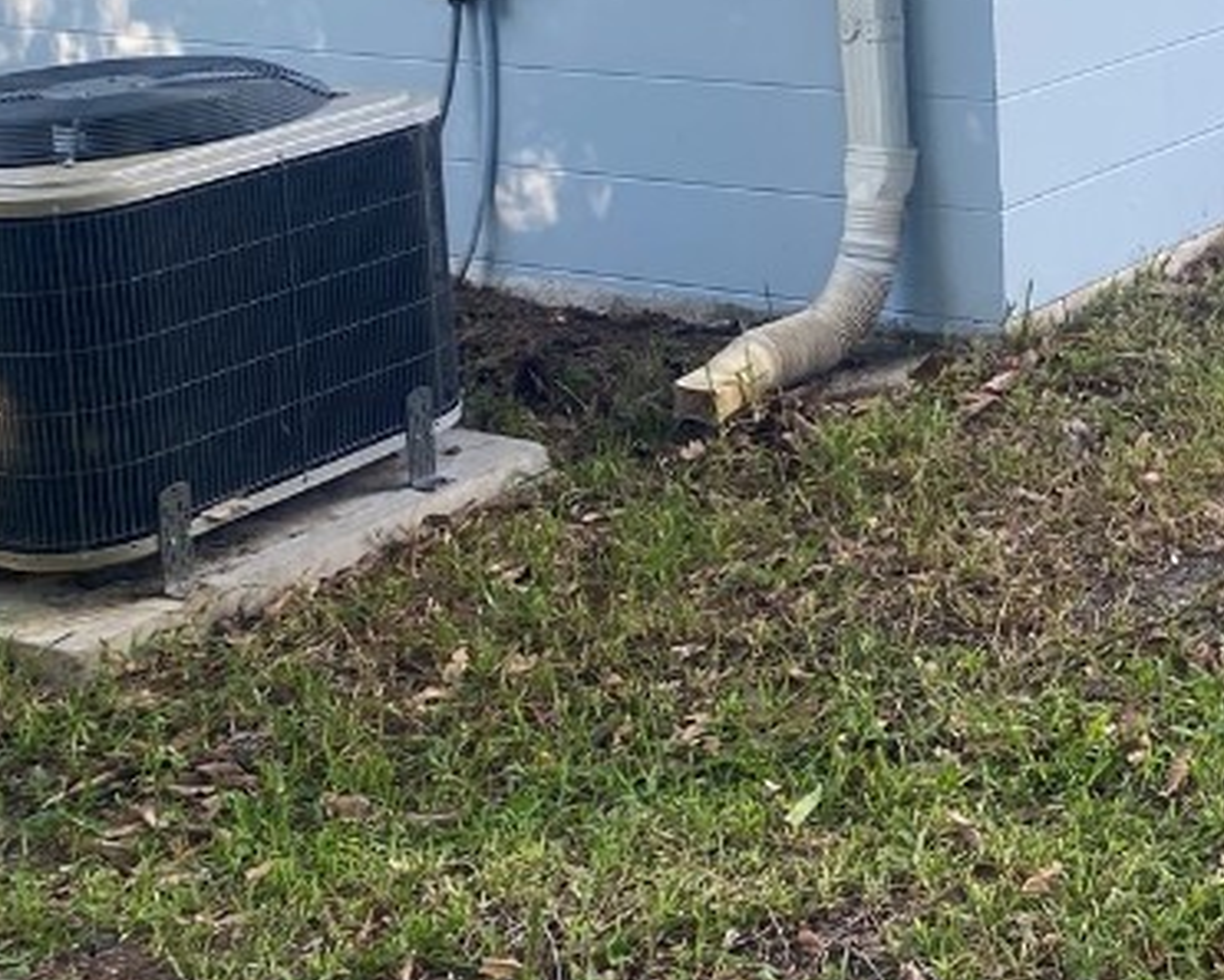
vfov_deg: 20.5
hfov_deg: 25.7
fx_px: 2536
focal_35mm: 70
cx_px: 1231
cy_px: -185
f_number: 1.8
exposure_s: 1/128
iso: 32
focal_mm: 4.25
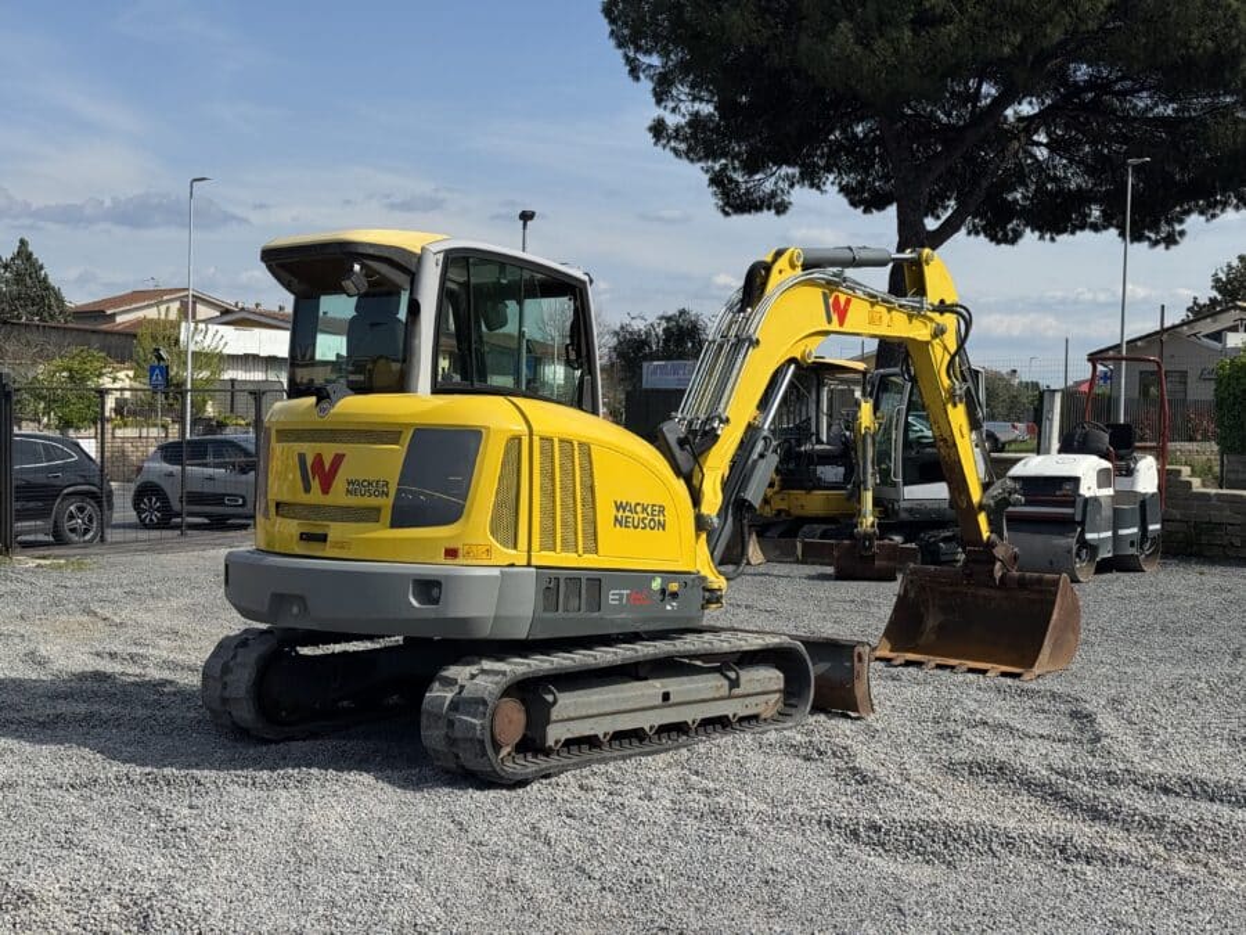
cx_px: 623
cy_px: 468
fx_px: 1728
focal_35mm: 48
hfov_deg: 39.7
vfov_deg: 30.3
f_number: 1.78
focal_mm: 6.76
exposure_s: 1/4975
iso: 64
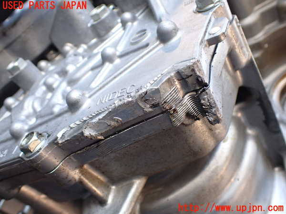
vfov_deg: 46.8
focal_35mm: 30
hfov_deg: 60.0
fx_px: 248
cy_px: 107
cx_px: 143
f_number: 2.3
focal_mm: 5.4
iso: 200
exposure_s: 1/125
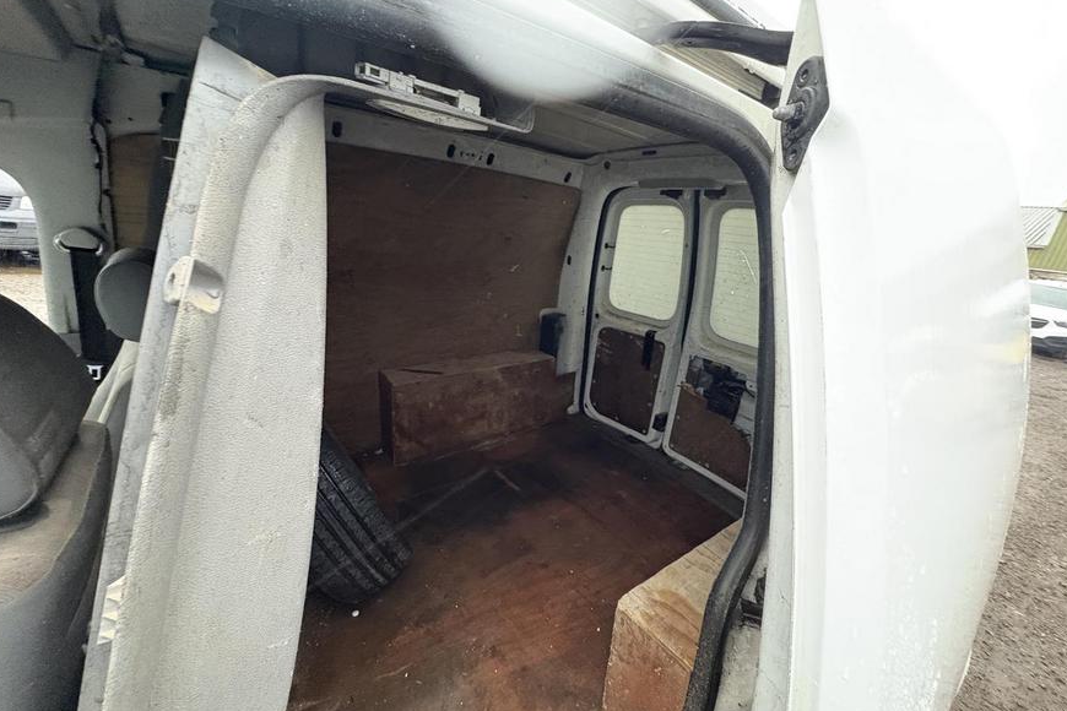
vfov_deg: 77.3
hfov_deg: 100.4
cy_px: 363
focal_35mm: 15
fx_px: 445
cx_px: 532
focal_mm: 2.22
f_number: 2.2
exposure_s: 1/60
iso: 800
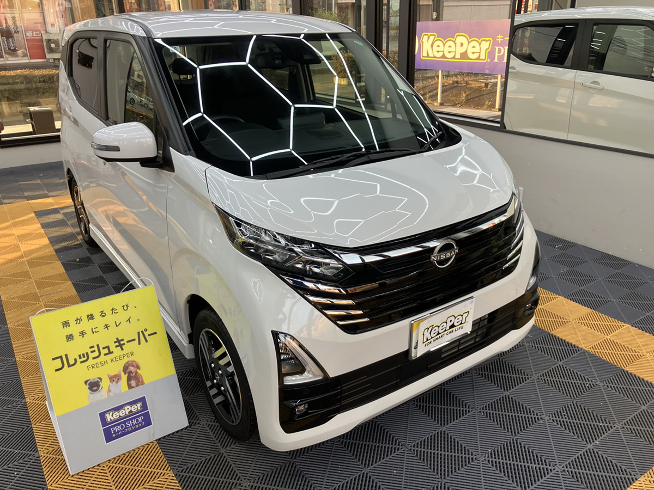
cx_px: 327
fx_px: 529
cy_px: 245
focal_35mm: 28
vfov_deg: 49.7
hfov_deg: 63.4
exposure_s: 1/120
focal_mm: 3.99
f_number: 1.8
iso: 40
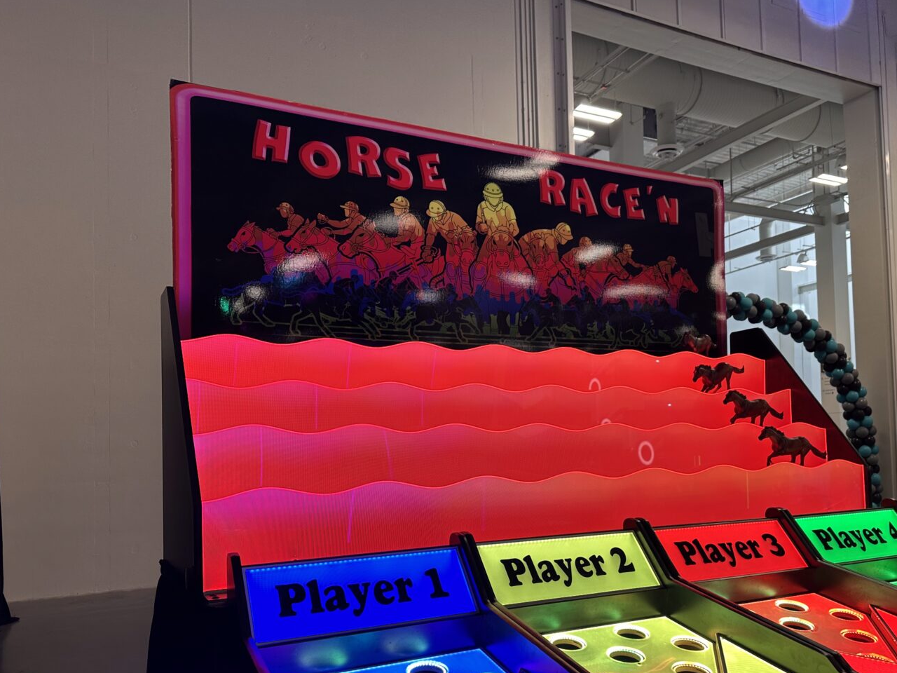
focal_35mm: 30
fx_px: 777
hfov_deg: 59.5
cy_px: 407
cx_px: 531
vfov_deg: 46.5
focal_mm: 6.86
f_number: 1.78
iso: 80
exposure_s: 1/121
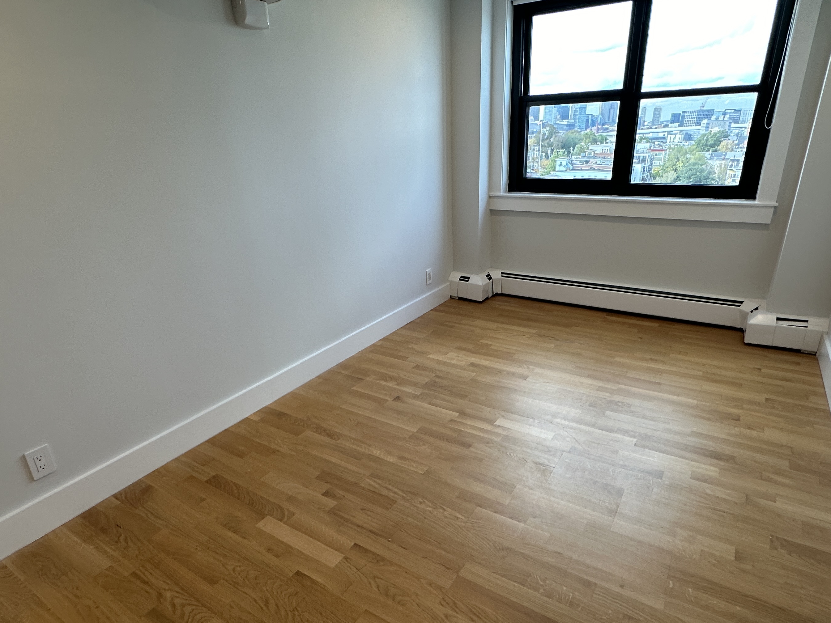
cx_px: 415
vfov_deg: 63.3
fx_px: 504
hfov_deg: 79.0
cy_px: 340
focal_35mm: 21
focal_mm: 2.22
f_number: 2.2
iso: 100
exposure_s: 1/120
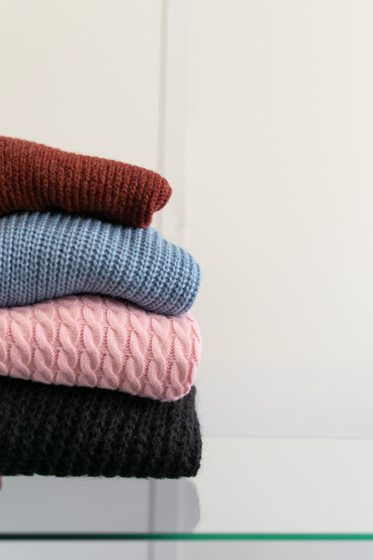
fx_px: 817
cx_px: 186
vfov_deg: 37.9
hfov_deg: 25.7
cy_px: 280
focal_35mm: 52
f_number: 2
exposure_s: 1/100
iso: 200
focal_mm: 35
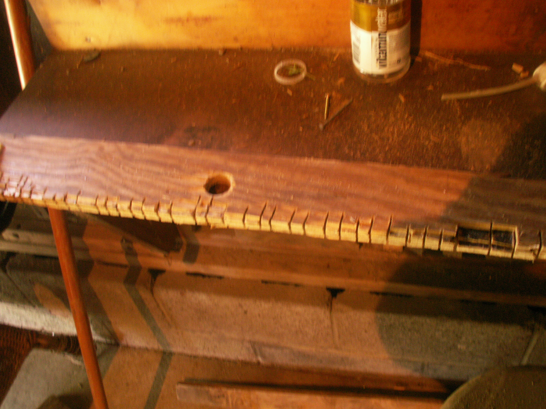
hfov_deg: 52.6
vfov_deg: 40.7
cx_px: 273
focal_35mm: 35
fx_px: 552
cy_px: 204
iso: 160
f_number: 2.8
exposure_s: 1/3
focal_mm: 5.86
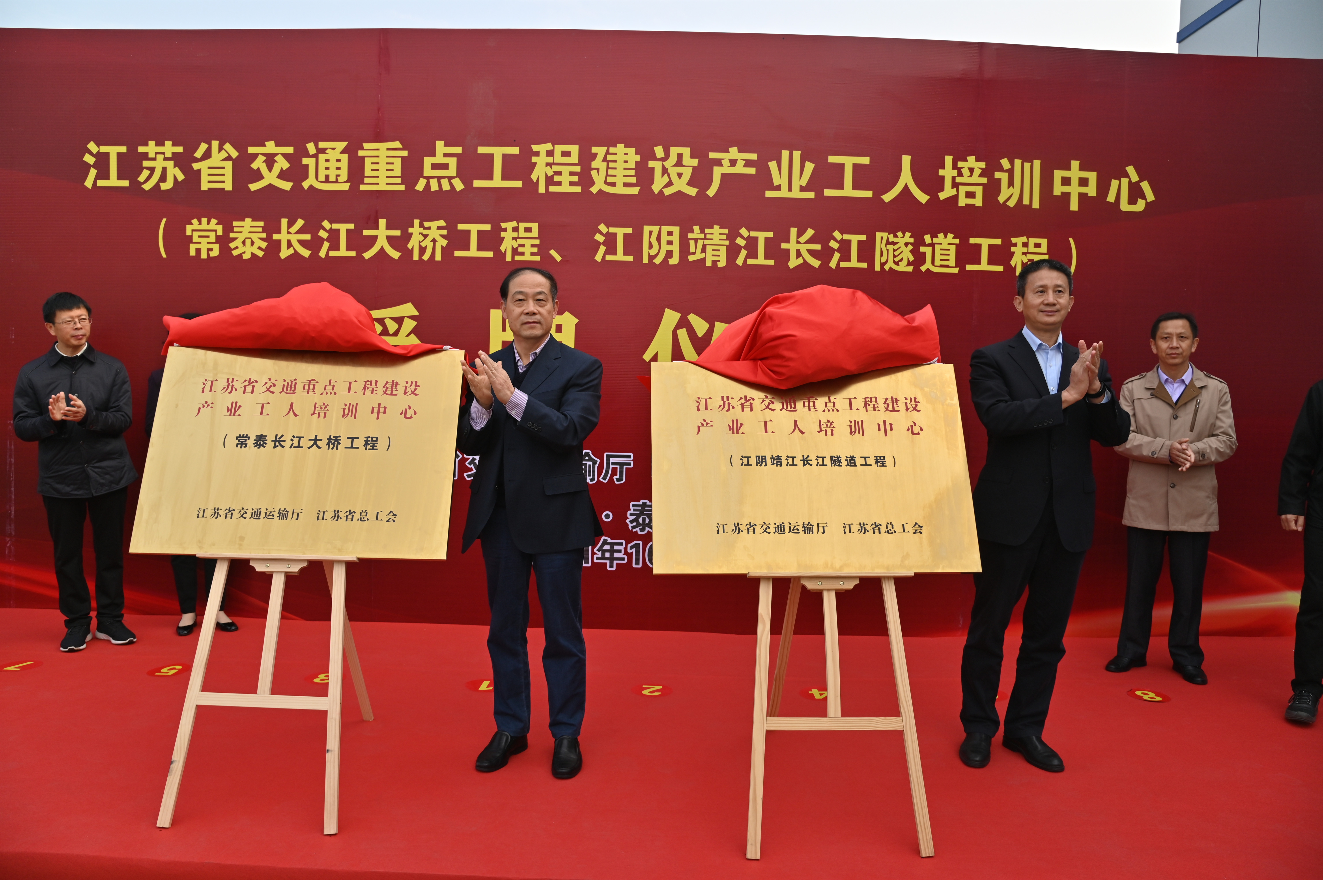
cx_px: 662
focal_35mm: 24
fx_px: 881
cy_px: 440
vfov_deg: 53.1
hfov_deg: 73.8
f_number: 7.1
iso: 200
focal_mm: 24
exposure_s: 1/320
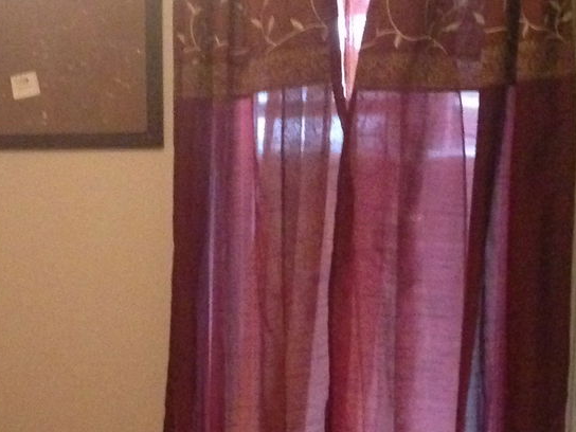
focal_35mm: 97
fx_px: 1614
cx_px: 70
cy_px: 449
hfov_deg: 19.9
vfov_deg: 14.9
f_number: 2.4
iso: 640
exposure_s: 1/15
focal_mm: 4.12
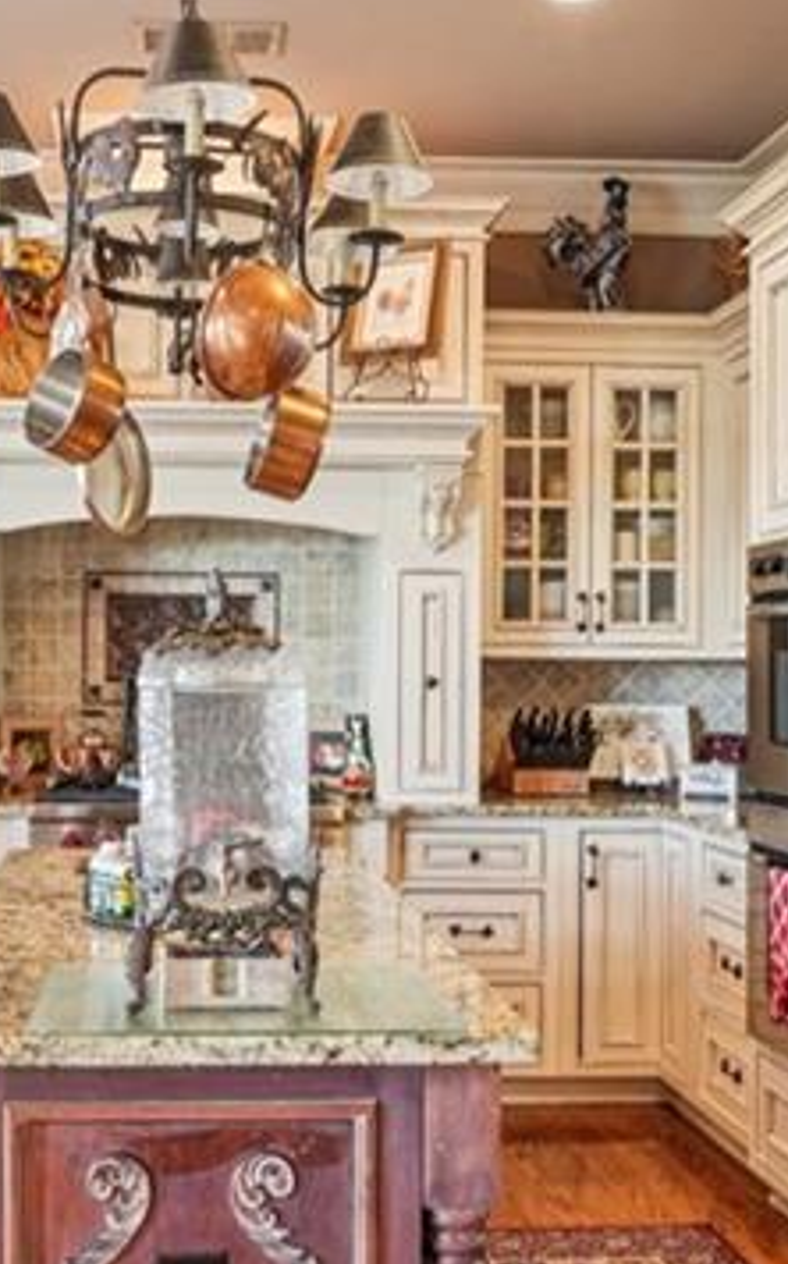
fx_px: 1514
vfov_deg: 45.2
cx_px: 234
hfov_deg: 28.9
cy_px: 691
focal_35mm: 44
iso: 320
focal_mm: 15
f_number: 8
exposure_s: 1/8
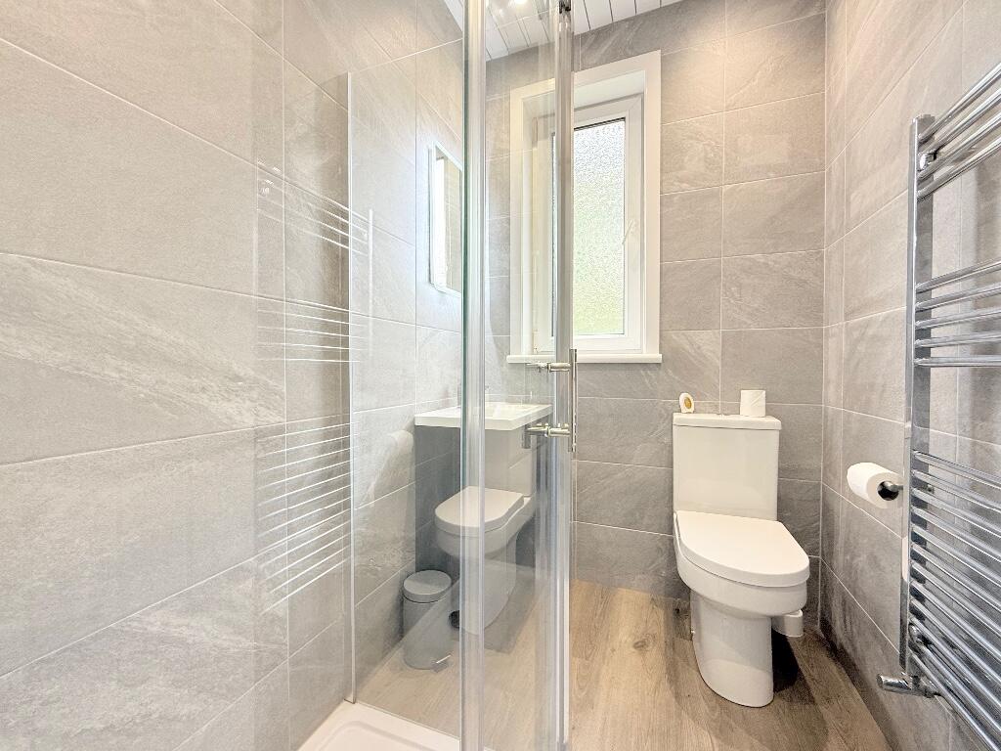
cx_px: 500
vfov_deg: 85.7
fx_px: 405
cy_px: 376
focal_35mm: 14
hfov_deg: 102.1
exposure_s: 1/100
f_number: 2.2
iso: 125
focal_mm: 2.22
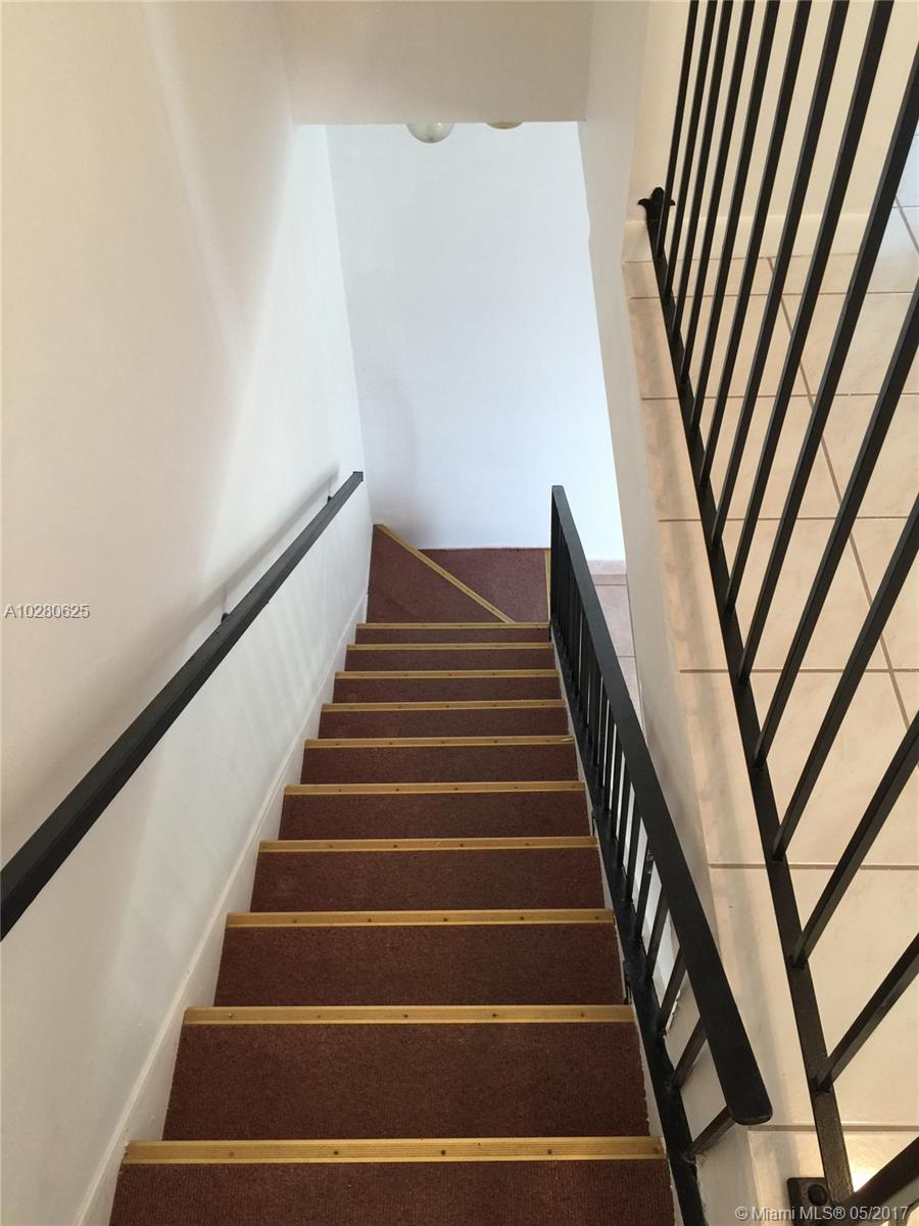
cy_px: 613
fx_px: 1027
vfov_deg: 61.7
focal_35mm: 29
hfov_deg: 48.2
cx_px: 460
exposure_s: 1/15
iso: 50
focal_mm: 4.15
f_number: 2.2
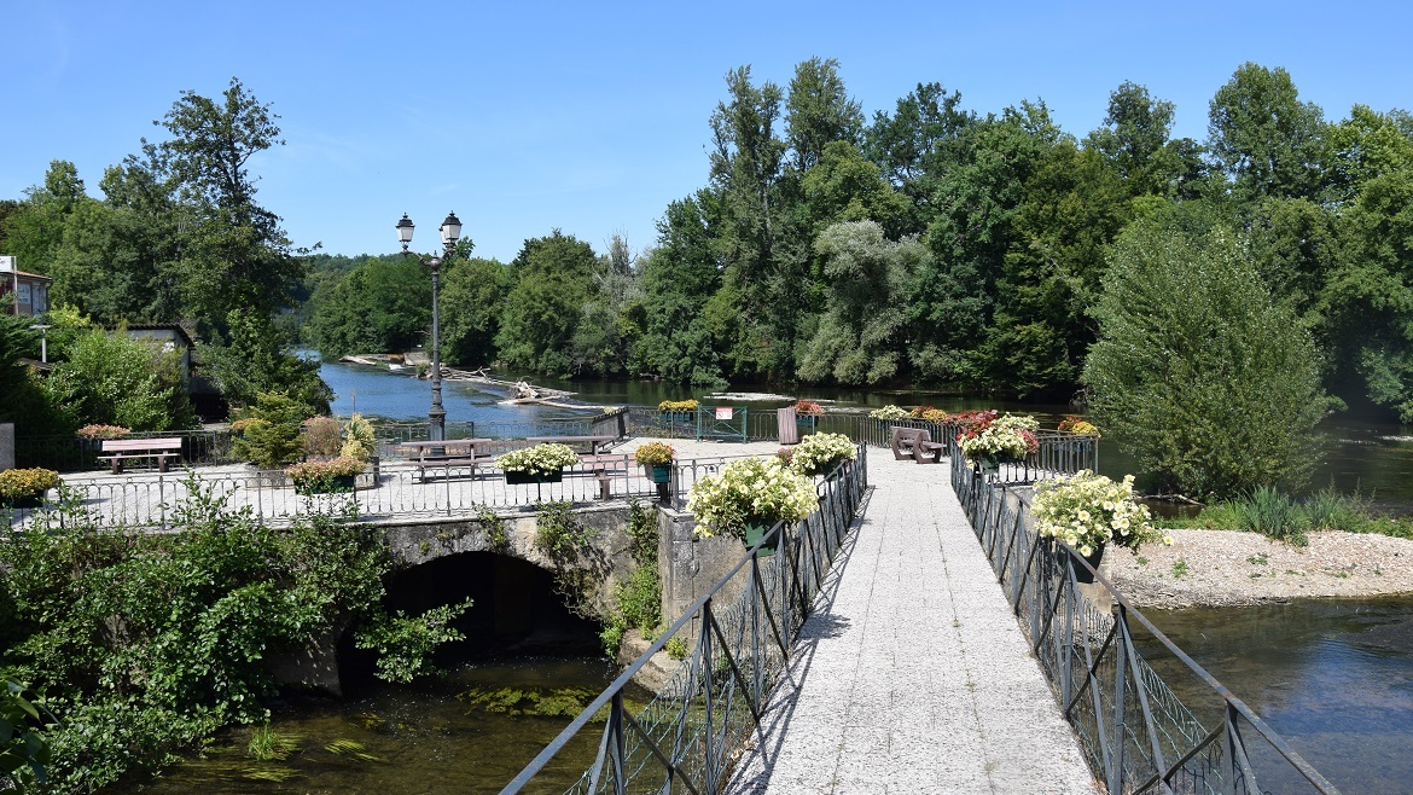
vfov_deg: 40.2
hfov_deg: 66.1
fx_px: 1086
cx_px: 717
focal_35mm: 29
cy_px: 369
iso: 200
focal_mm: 18
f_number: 9
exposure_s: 1/320
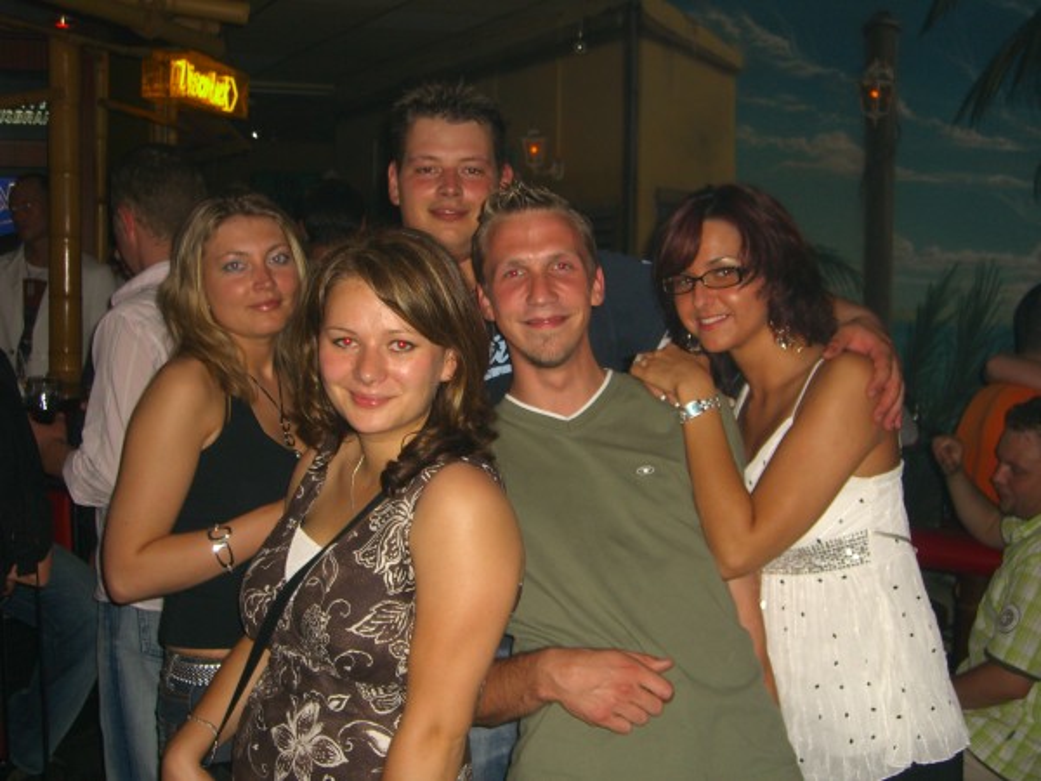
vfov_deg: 31.5
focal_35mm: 46
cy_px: 390
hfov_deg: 41.2
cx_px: 520
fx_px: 1383
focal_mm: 9.5
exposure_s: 1/60
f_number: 3.1
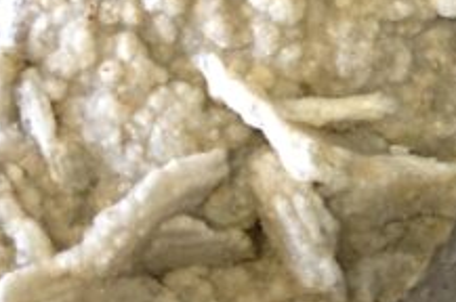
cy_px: 189
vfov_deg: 8.0
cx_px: 706
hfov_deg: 11.4
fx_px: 2175
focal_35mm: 172
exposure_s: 1/20
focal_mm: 4.28
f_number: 2.4
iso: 80
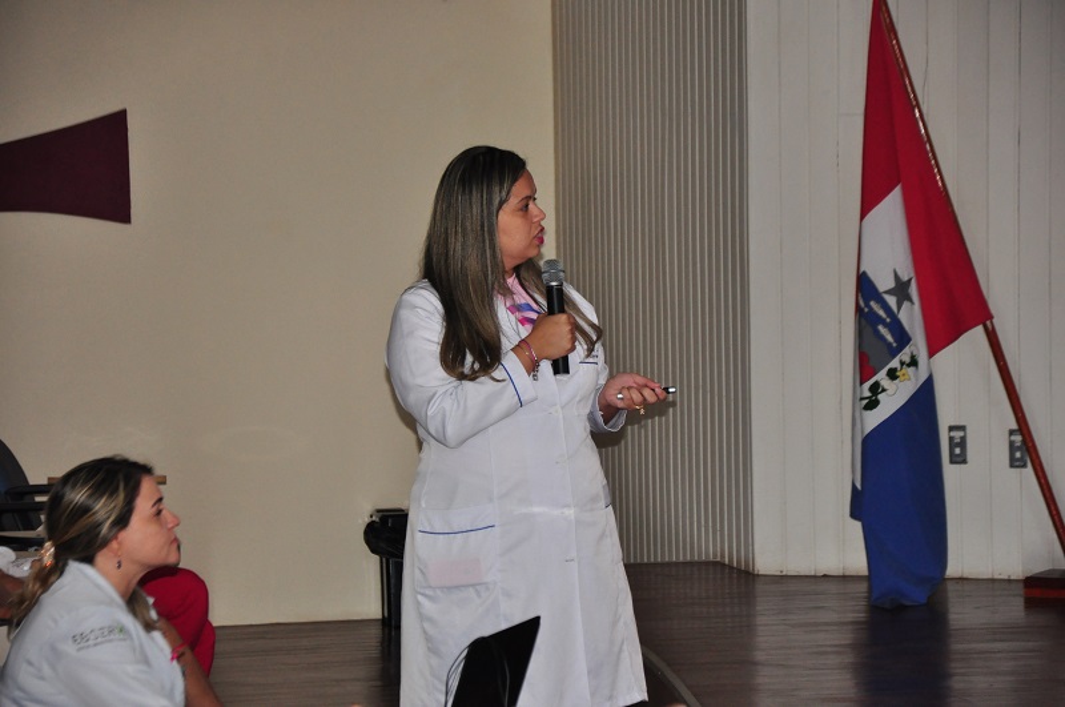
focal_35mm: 158
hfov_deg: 13.1
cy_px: 354
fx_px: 4653
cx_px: 532
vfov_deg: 8.7
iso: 1000
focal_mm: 105
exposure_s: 1/80
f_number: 5.6
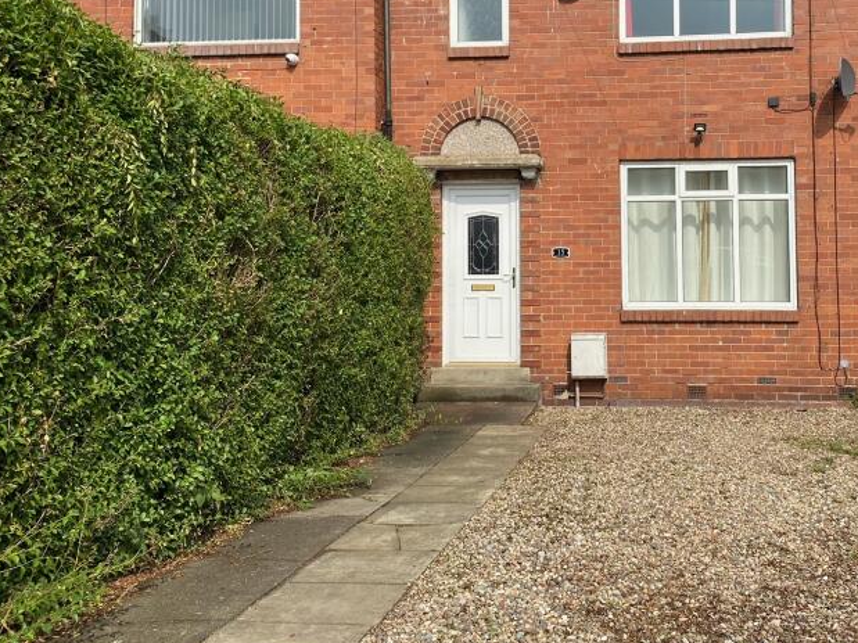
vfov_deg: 33.3
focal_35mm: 43
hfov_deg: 43.3
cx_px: 561
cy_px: 212
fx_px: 1066
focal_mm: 4.25
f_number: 1.8
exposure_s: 1/3205
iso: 32
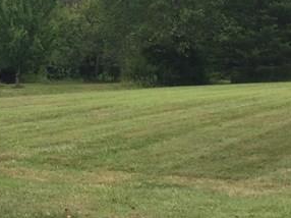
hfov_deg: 18.7
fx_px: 874
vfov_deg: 14.1
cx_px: 50
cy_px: 24
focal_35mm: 104
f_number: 2.2
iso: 32
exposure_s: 1/1041
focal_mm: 4.15
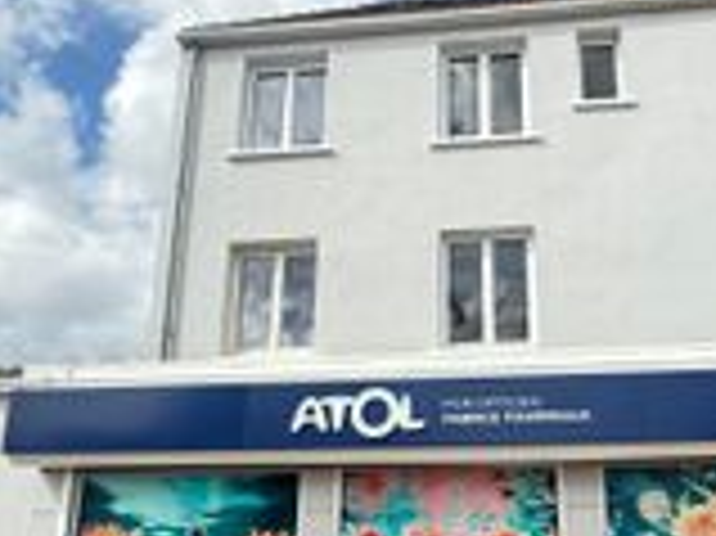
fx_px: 682
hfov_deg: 54.3
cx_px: 475
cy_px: 354
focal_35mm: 33
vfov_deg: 42.4
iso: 64
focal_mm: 2.22
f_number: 2.2
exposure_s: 1/985
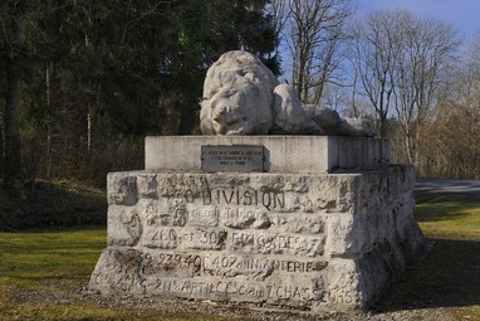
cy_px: 152
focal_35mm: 55
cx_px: 232
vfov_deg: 24.6
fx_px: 734
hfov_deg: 36.2
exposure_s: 1/160
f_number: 13
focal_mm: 50
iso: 200
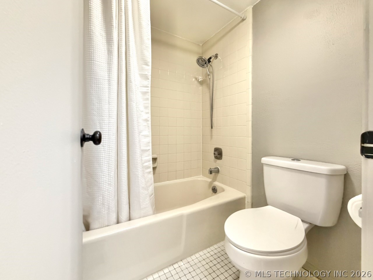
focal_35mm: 14
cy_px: 140
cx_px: 186
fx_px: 151
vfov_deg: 85.7
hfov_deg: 102.1
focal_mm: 2.22
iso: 640
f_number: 2.2
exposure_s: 1/60
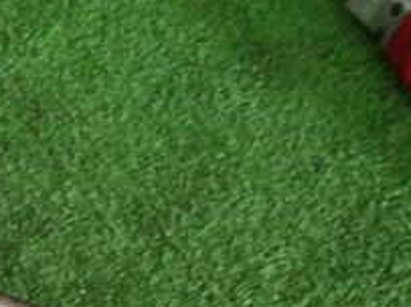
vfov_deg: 18.1
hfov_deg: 23.3
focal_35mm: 74
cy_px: 432
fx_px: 878
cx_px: -128
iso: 800
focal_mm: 4.5
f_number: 2
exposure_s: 1/25
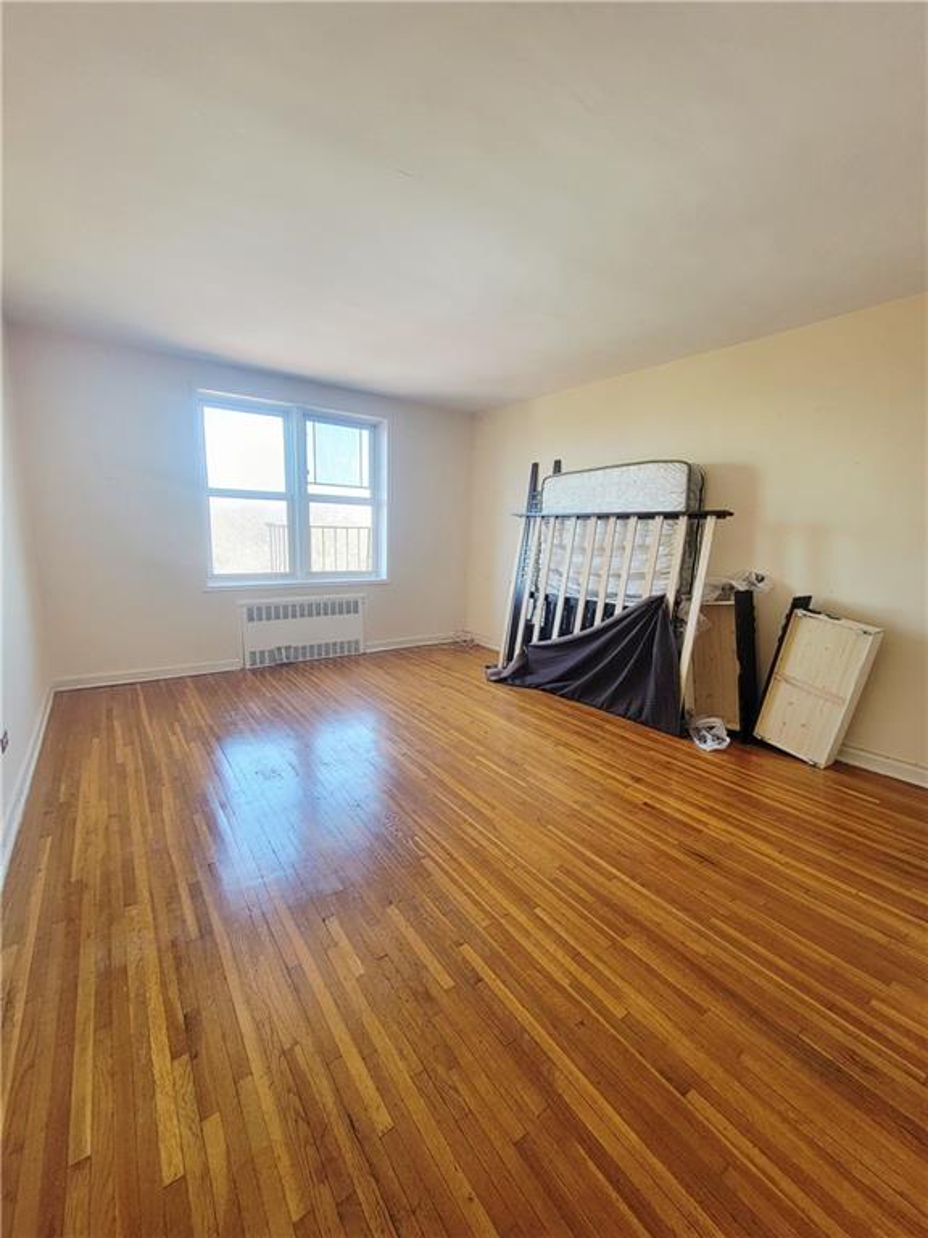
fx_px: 465
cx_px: 464
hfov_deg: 89.9
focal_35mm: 13
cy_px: 619
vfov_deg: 106.2
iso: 80
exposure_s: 1/60.2
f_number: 2.2
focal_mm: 2.2
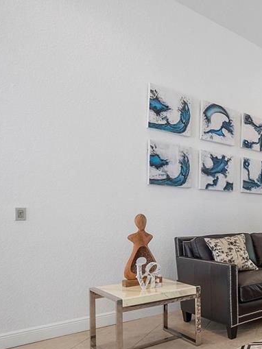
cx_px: 337
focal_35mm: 29
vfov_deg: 60.6
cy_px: 223
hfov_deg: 34.7
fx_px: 293
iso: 250
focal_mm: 10
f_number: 9
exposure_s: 1/5
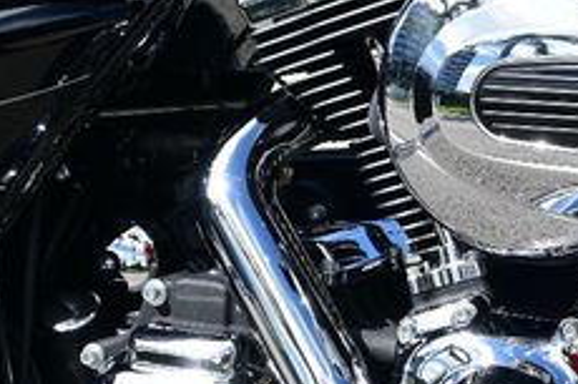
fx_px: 1510
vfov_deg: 14.5
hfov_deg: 21.1
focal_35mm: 94
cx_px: 555
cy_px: 272
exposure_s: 1/250
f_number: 8
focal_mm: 22.5
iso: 100
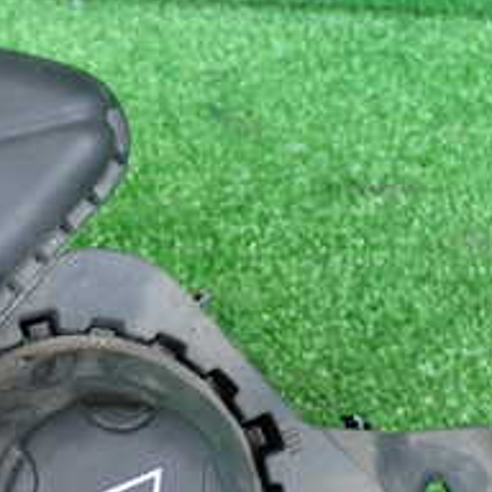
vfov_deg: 16.4
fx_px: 1688
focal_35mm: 105
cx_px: 5
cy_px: 433
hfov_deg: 16.3
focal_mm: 6.83
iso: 200
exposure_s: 1/80
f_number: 2.7
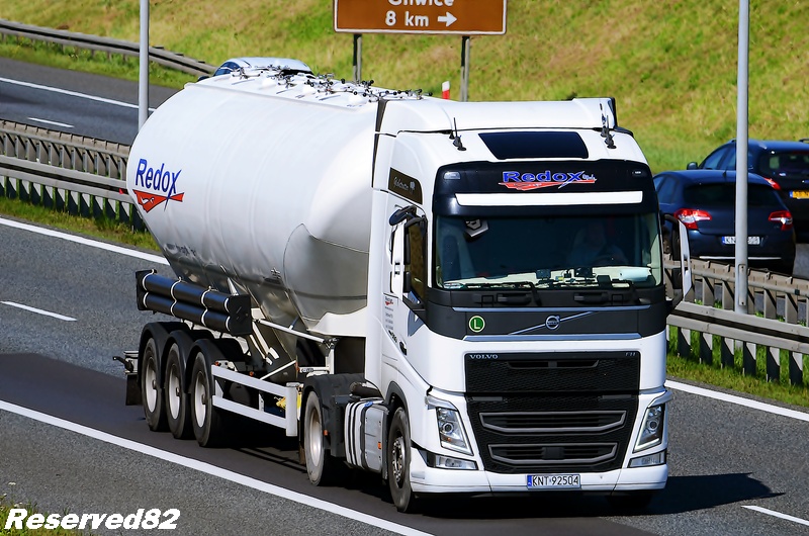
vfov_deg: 3.0
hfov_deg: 4.6
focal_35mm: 450
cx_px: 404
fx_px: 10092
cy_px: 268
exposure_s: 1/1000
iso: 200
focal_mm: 300
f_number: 8
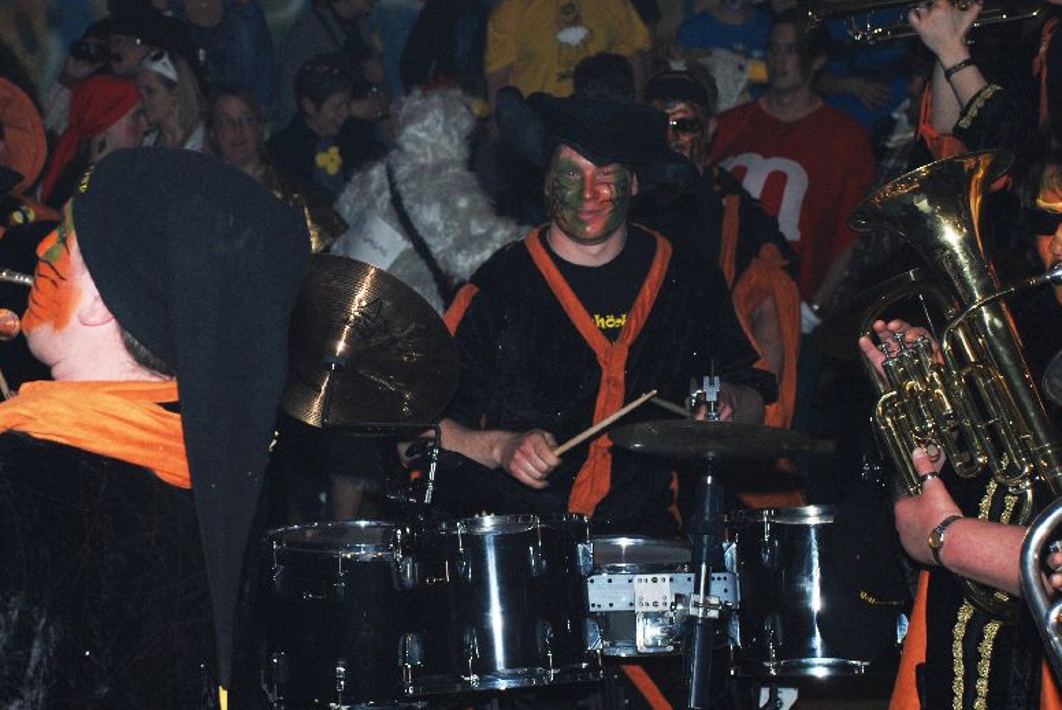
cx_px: 385
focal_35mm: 95
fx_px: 2805
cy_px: 380
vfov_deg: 14.4
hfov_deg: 21.4
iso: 200
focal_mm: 48
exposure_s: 1/60
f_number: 4.8
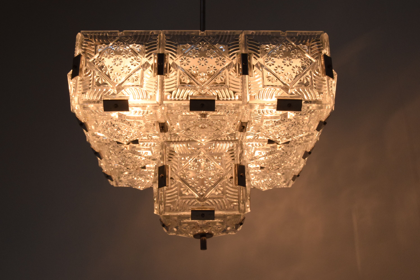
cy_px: 140
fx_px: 543
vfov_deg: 29.0
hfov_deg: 42.3
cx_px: 210
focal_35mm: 46
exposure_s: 1/500
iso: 1600
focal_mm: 31
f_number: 11
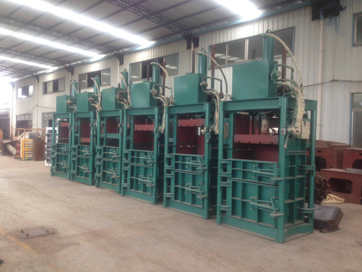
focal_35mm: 35
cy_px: 136
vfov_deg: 40.7
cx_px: 181
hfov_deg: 52.6
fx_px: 366
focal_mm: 4.28
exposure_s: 1/20
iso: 100
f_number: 2.4
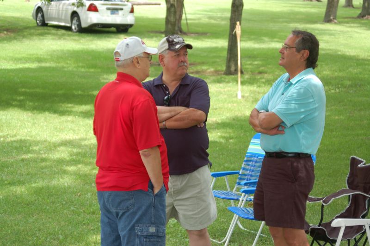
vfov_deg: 11.4
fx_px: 1232
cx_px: 185
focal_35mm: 120
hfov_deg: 17.1
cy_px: 123
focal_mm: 80
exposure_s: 1/200
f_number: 5.6
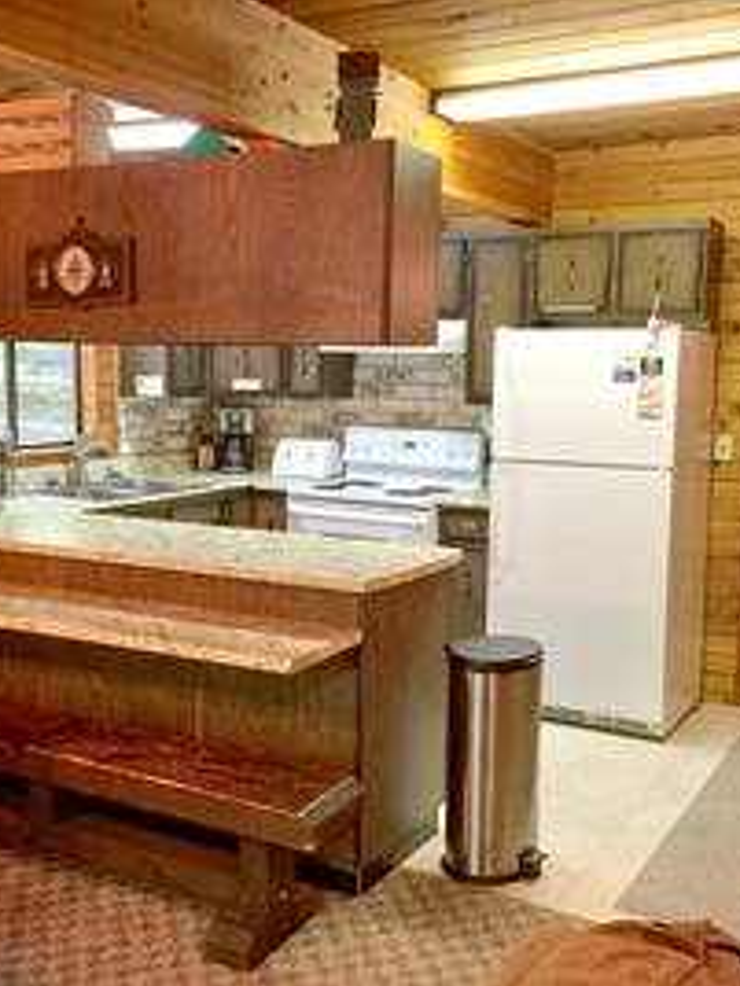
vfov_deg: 47.9
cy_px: 493
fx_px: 1112
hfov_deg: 36.7
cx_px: 309
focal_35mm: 39
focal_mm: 4.15
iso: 80
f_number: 2.2
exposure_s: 1/15
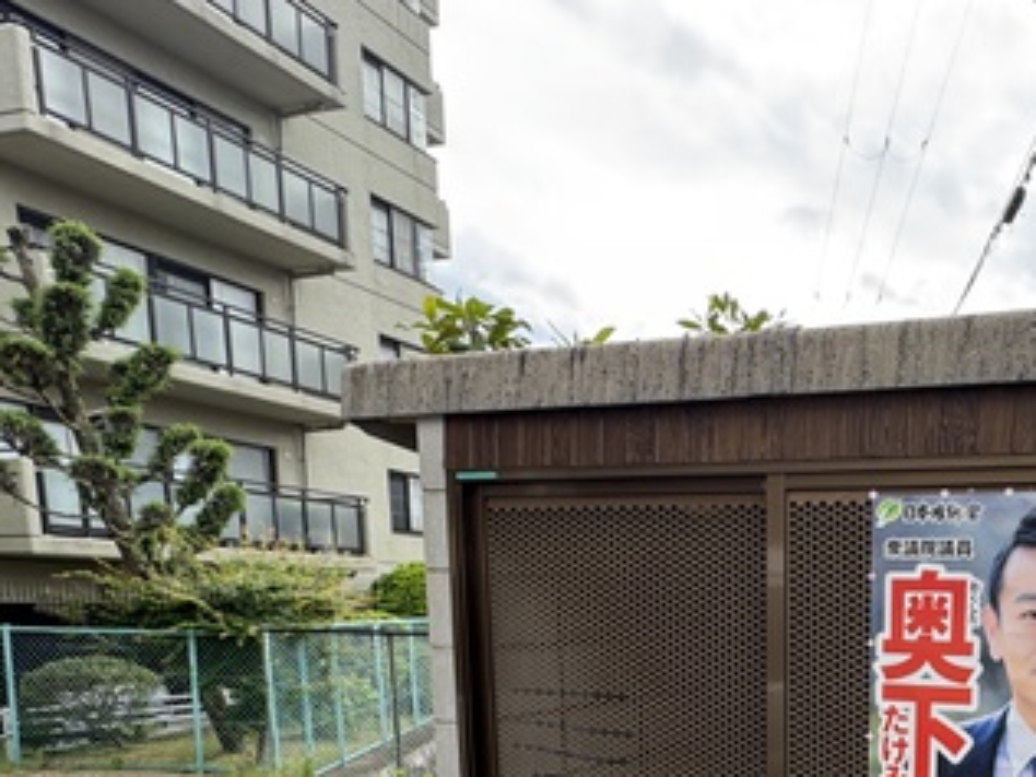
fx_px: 928
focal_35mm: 31
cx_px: 905
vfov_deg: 40.6
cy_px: 749
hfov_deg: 52.3
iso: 40
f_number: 2.2
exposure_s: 1/237
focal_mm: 2.22
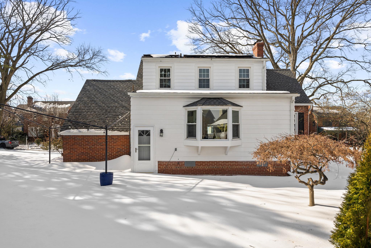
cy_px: 124
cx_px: 186
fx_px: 222
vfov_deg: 58.4
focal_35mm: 22
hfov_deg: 79.9
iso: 80
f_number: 7.1
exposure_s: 1/125
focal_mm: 21.5
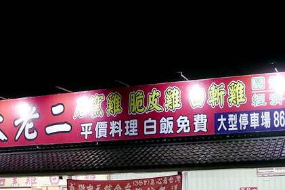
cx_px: 150
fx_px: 562
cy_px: 145
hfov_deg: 28.4
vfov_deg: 19.1
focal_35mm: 71
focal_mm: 20.6
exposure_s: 1/100
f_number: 2.6
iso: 1250
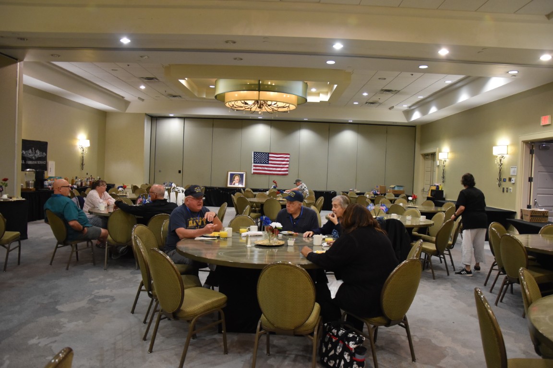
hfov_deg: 67.4
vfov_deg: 47.9
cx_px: 276
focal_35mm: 27
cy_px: 184
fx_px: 415
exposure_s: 1/60
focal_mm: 18
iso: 2000
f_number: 3.5
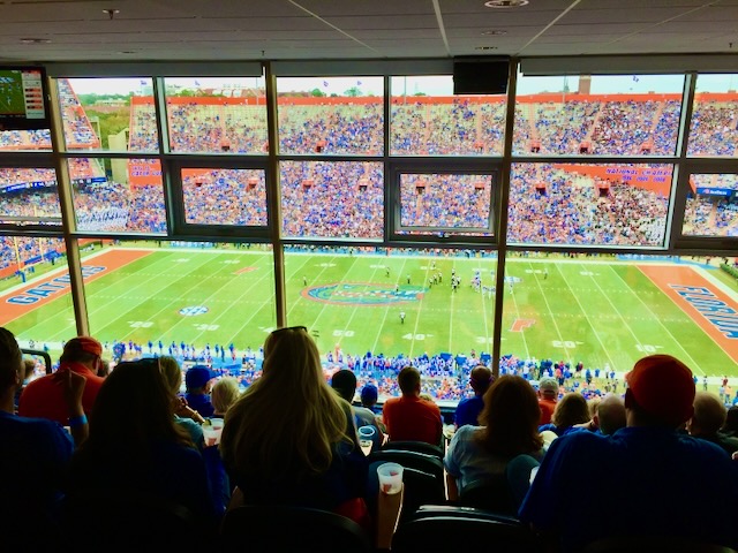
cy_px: 276
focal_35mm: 29
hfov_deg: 61.7
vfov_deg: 48.2
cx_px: 369
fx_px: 618
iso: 32
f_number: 2.2
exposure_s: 1/191
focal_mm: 4.15
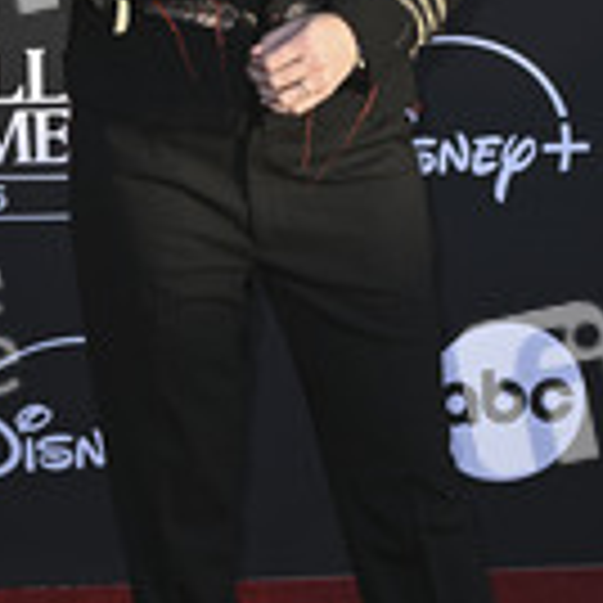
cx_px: 279
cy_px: 144
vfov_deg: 15.9
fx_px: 2148
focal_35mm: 109
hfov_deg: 16.0
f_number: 10
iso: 320
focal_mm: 43
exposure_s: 1/320
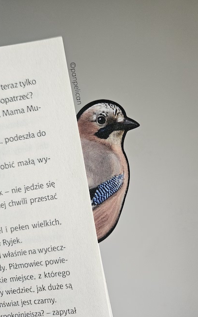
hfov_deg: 49.2
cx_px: 109
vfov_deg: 72.6
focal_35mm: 25
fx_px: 216
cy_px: 161
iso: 640
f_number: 1.8
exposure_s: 1/100
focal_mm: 5.4
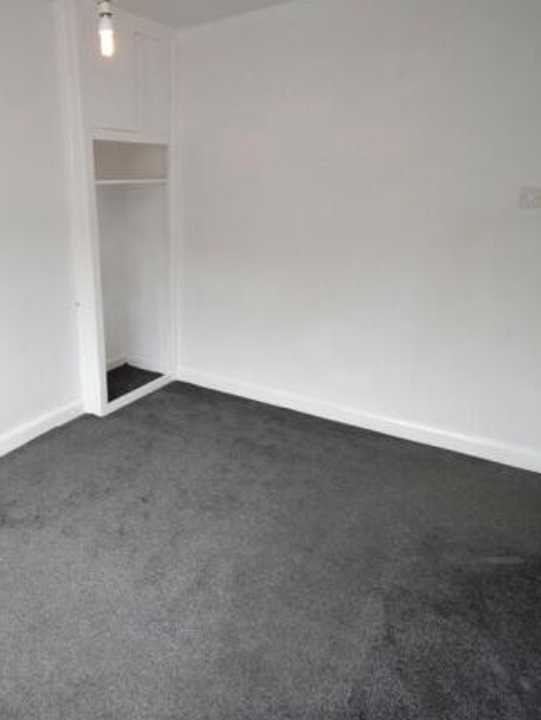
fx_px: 458
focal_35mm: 22
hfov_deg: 58.3
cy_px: 360
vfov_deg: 76.4
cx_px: 144
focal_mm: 10
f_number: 4
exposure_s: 1/60
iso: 450
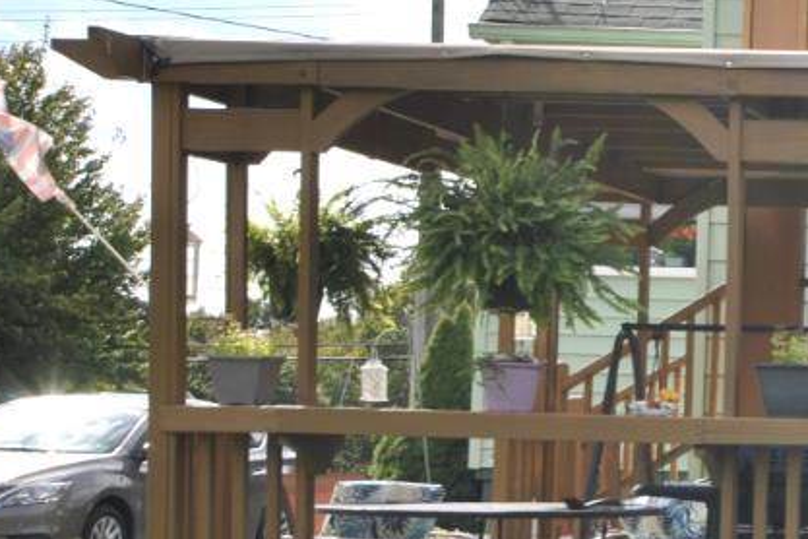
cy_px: 442
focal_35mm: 108
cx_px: 1364
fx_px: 2424
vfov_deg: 12.6
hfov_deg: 16.4
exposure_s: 1/200
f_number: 7.1
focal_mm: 20
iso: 100
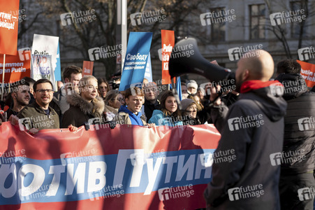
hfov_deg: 24.2
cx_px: 158
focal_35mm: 84
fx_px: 734
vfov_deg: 16.2
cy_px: 105
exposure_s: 1/2400
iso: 200
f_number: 2.2
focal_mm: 56
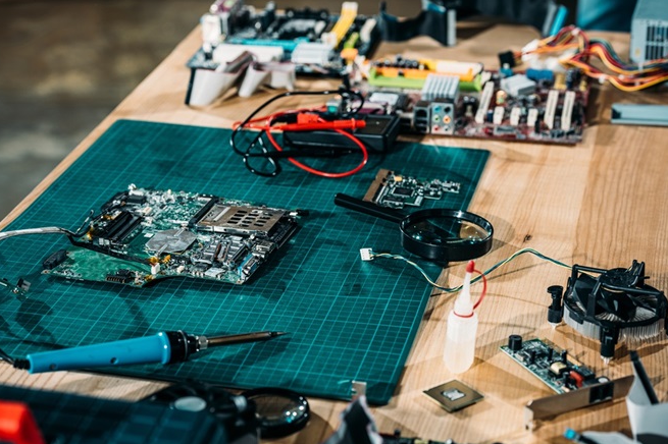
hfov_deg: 21.9
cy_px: 223
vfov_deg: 14.7
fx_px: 1725
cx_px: 332
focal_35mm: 93
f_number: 5
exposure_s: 1/160
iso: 100
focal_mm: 92
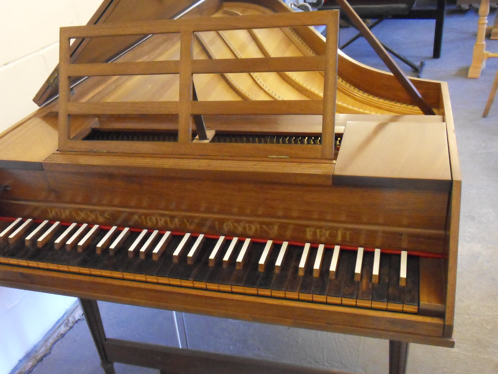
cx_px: 220
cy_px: 197
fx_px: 532
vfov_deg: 38.7
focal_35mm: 37
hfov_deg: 50.0
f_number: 3.7
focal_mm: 5.6
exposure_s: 1/10
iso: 640
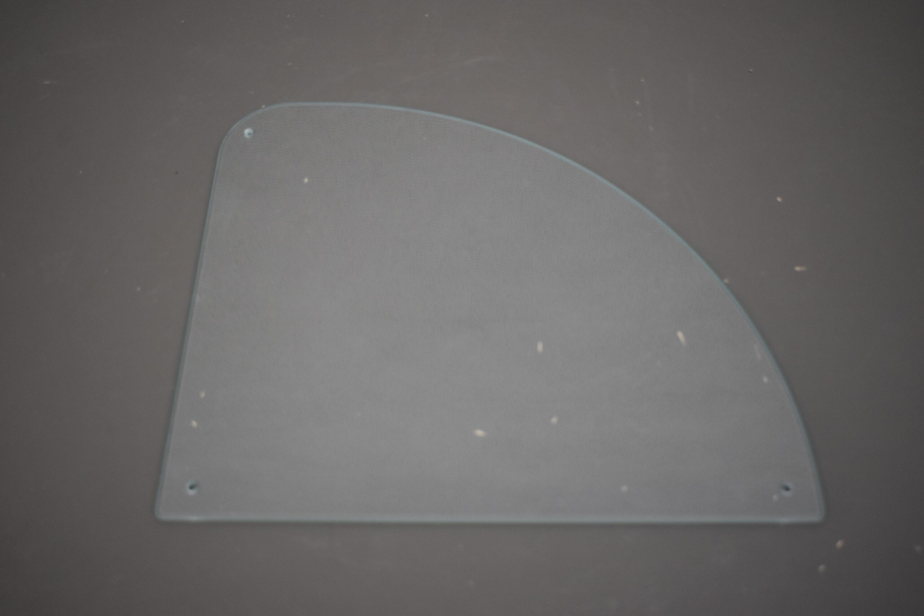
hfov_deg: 47.9
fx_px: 1039
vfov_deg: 33.0
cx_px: 462
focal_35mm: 40
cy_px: 308
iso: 800
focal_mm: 27
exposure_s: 1/200
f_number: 4
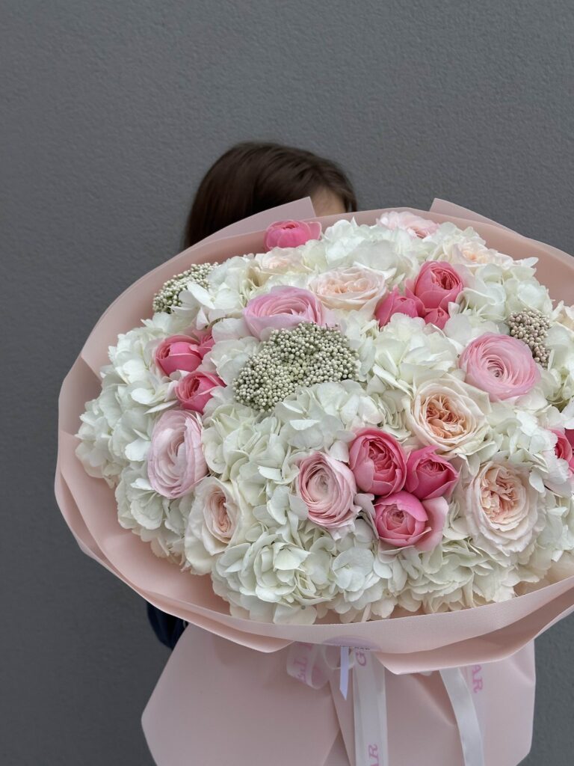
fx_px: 1061
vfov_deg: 39.7
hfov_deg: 30.3
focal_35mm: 48
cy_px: 383
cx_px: 287
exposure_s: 1/242
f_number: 1.8
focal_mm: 6.9
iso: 50
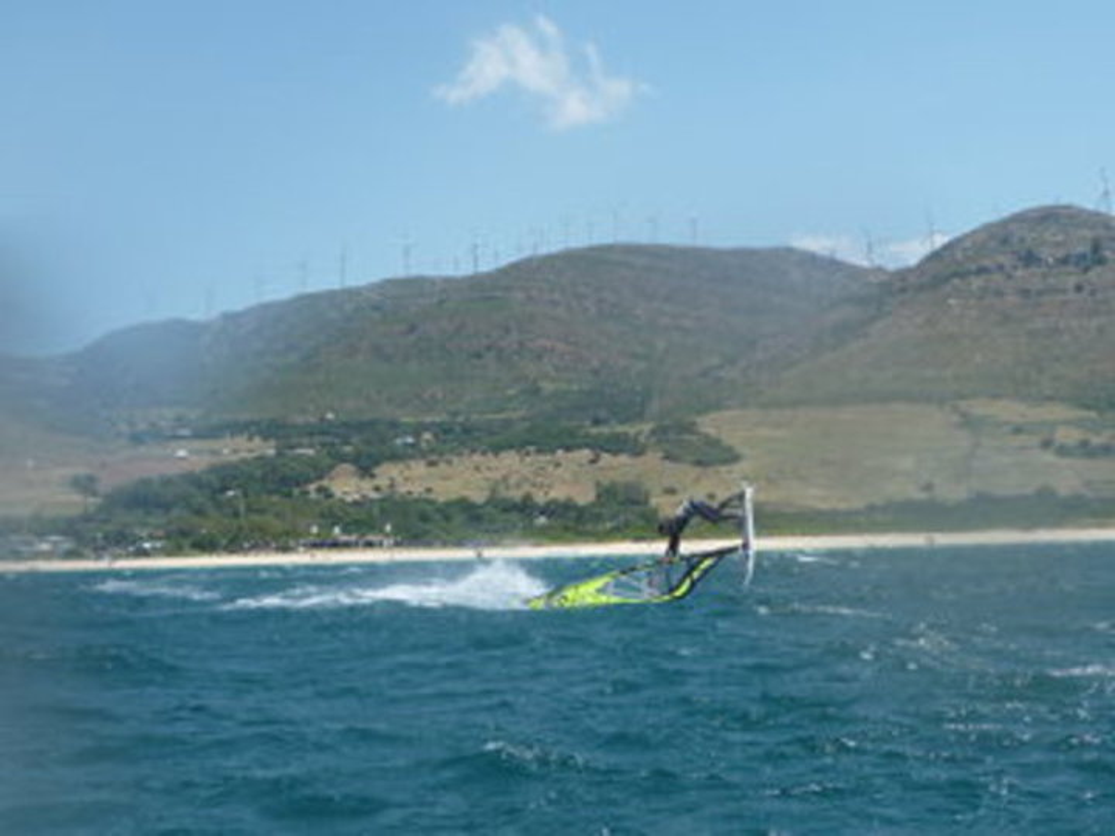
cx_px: 558
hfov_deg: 29.8
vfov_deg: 22.6
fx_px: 2094
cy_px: 418
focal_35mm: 65
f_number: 4.2
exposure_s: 1/640
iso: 80
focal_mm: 7.4
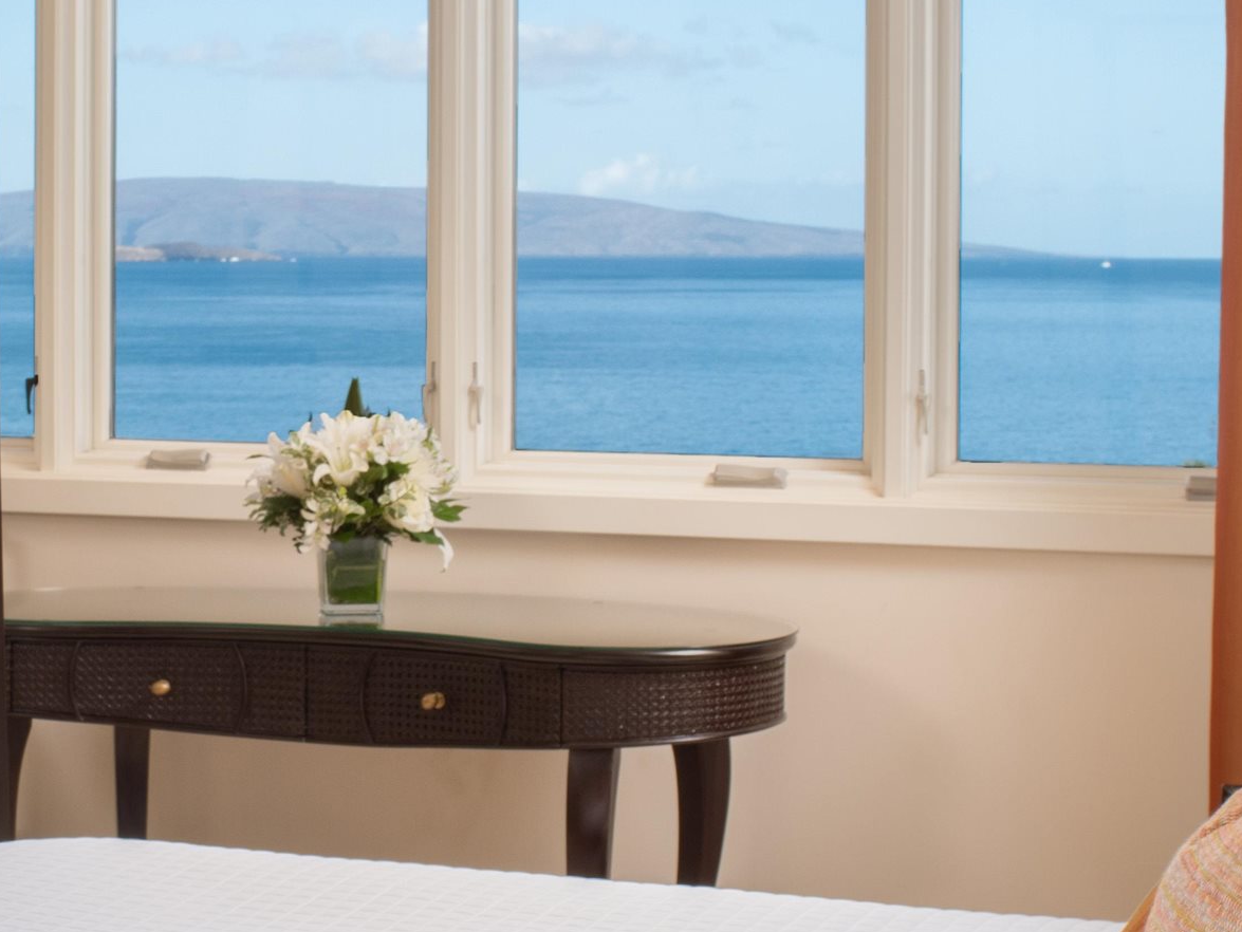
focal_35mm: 94
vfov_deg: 15.7
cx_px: 347
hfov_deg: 20.7
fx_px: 3374
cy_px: 465
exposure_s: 1/125
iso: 100
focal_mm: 18
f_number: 8
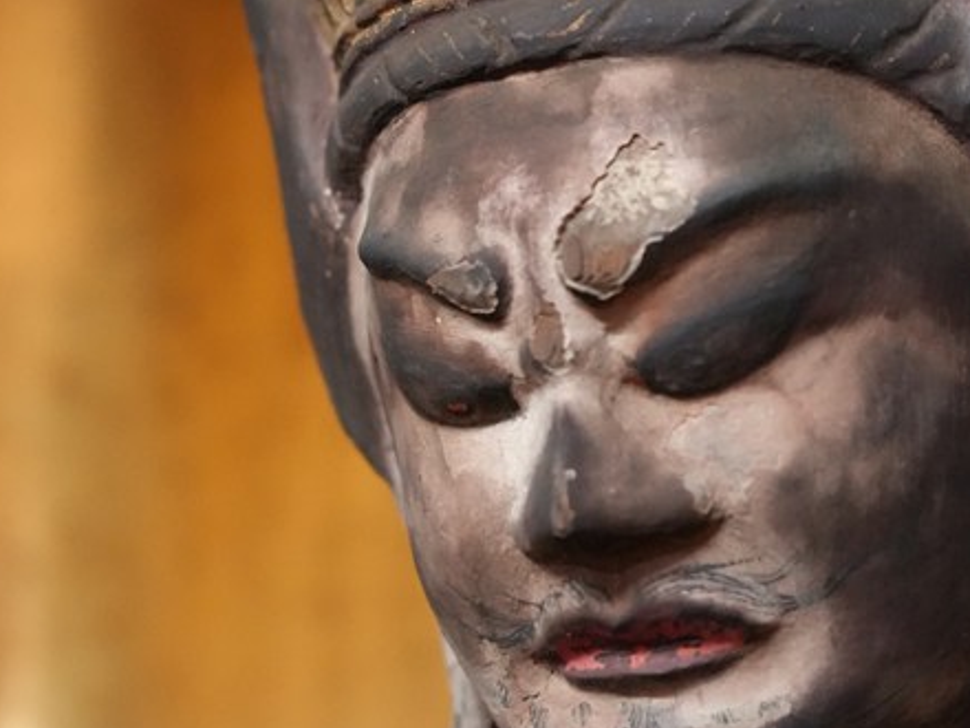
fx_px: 6585
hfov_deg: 8.4
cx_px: 683
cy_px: 139
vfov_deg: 6.3
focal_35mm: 235
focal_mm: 105
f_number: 4
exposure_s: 1/160
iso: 8000
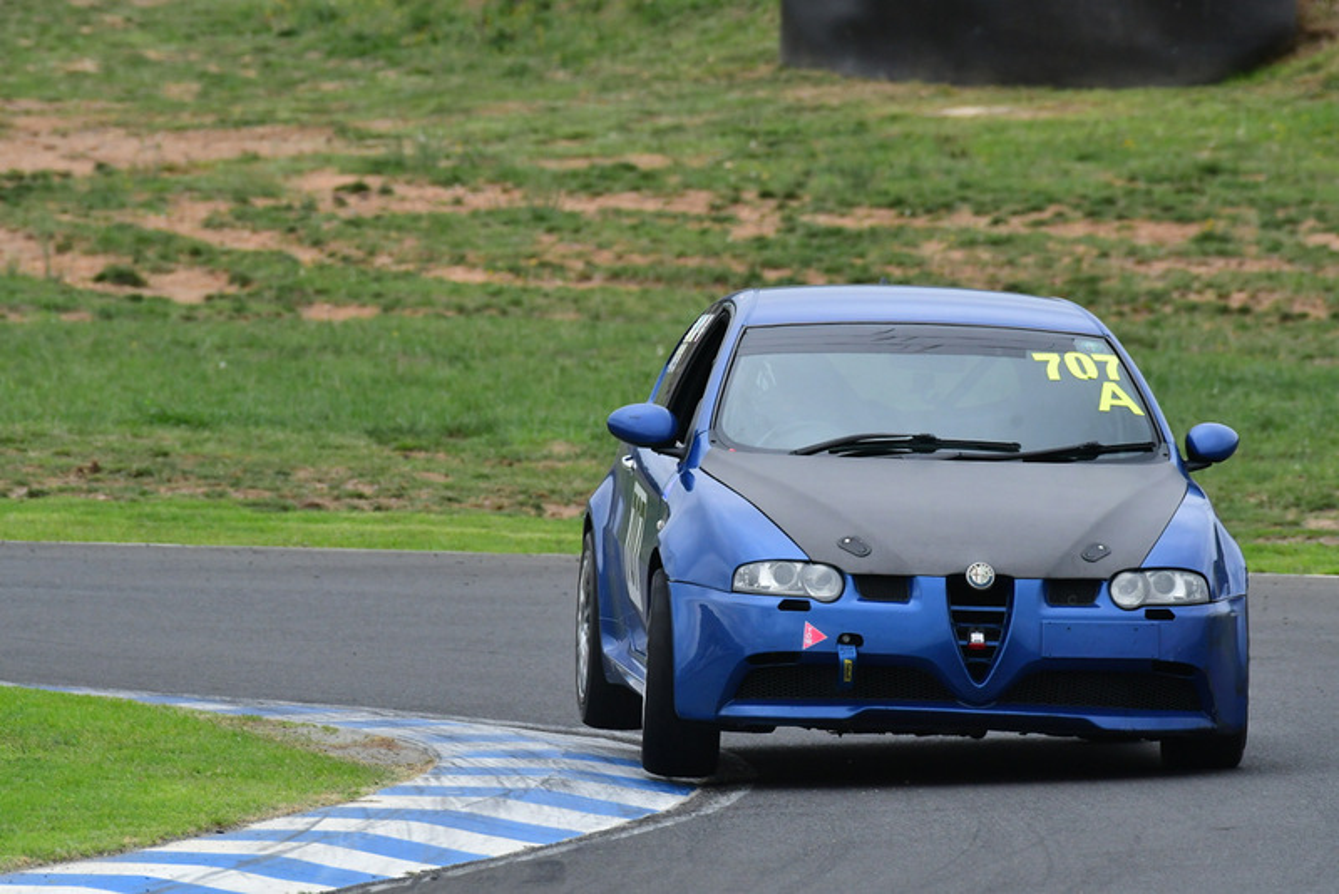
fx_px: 27904
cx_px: 670
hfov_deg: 2.7
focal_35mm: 750
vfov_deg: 1.8
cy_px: 447
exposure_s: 1/640
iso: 1250
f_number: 11
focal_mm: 500
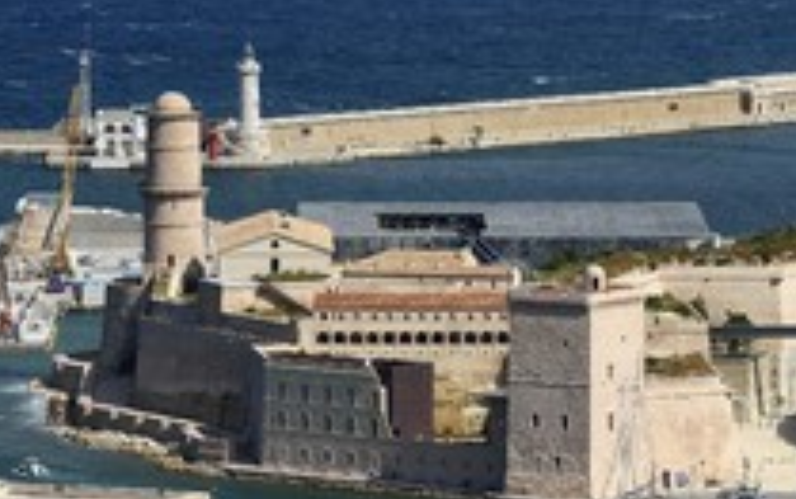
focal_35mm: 409
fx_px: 8880
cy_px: 377
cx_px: 636
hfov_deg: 5.1
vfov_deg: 3.2
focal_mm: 200
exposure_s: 1/500
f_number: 13
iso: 200
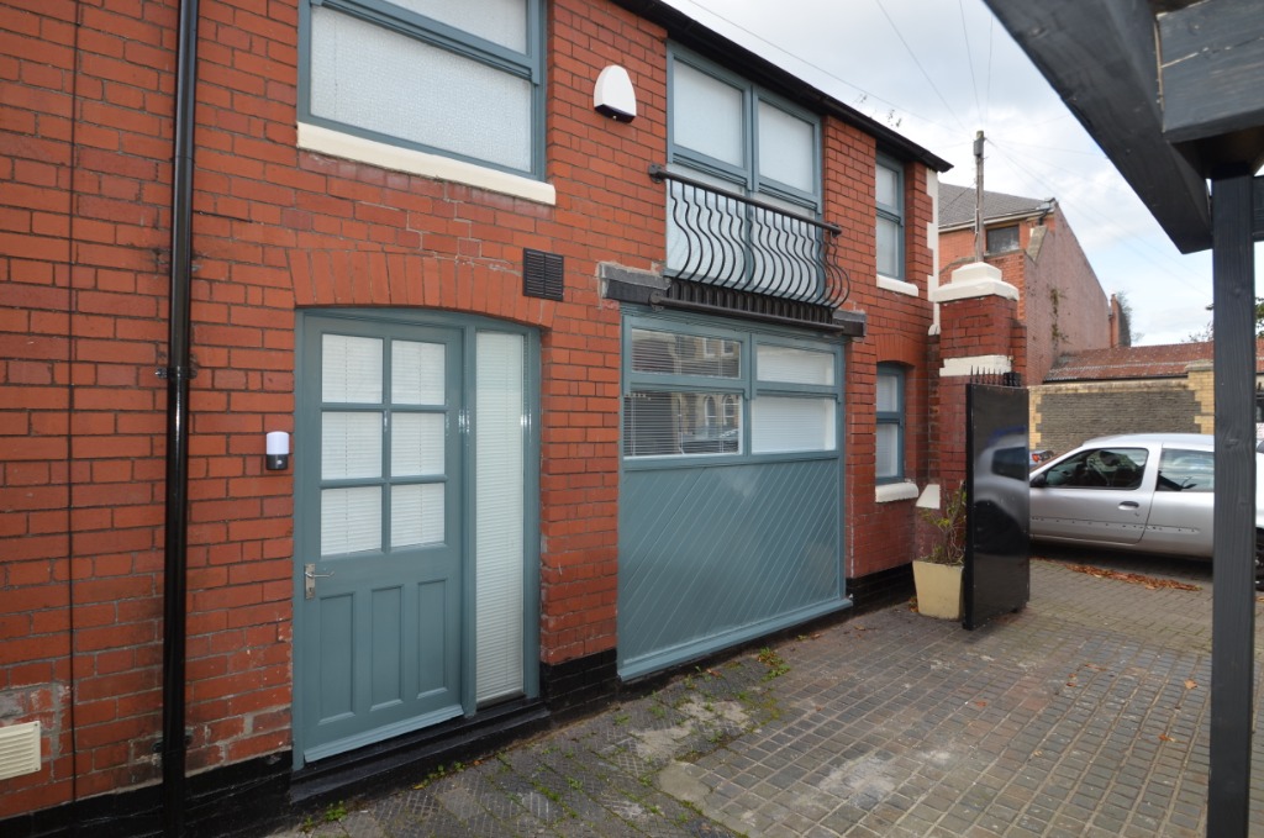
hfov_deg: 90.1
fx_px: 631
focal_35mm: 18
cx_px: 632
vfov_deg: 67.2
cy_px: 419
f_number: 5.6
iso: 100
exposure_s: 1/200
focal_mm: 12
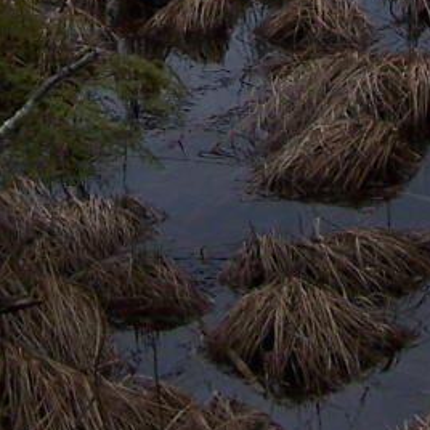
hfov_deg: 9.7
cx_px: 204
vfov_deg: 9.1
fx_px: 2530
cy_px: -469
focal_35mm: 180
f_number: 2.8
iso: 80
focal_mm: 6.7
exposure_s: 1/640
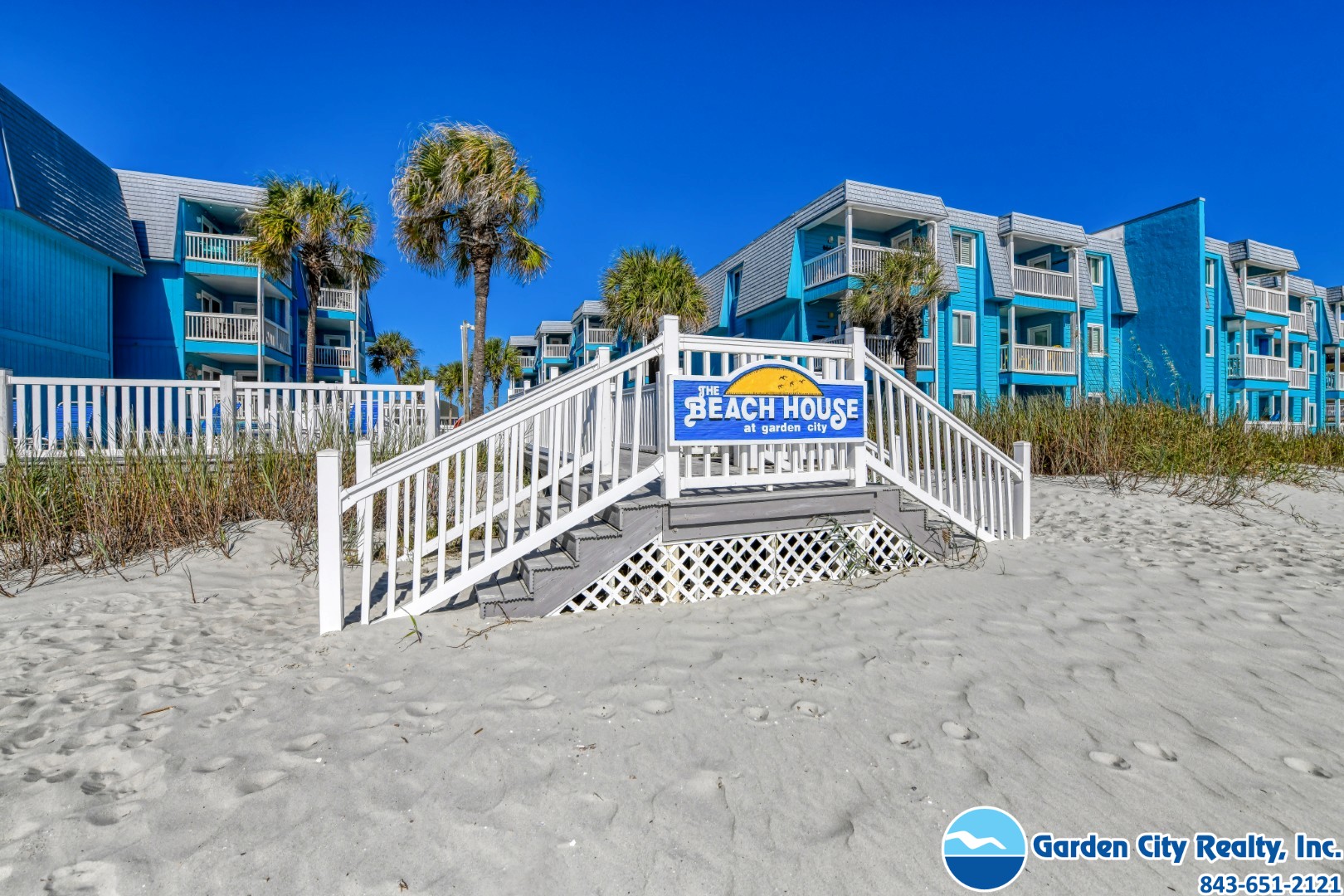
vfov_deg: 81.2
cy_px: 448
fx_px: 523
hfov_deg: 104.3
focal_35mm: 14
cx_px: 672
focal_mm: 14
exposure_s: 1/250
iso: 500
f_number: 9
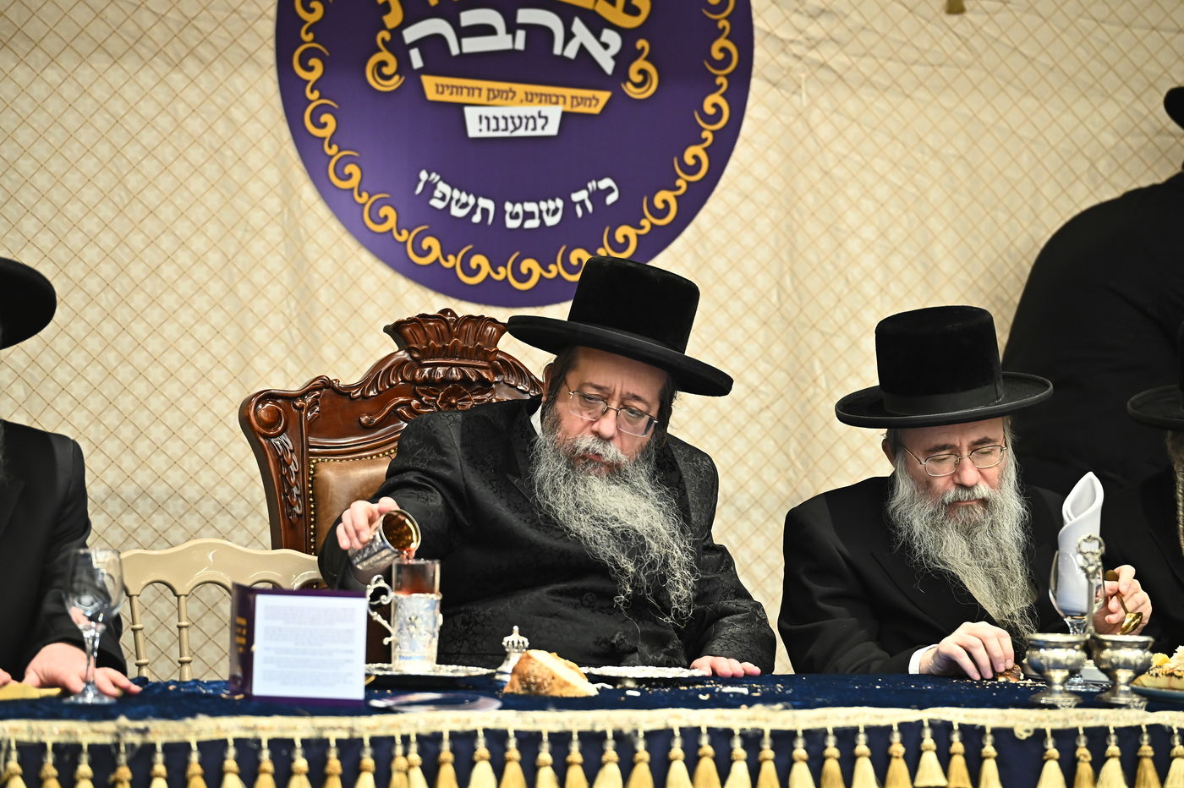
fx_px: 6574
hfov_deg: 10.3
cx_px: 592
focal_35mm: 200
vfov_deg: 6.9
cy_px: 394
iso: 2500
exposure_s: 1/160
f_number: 4.5
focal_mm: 200
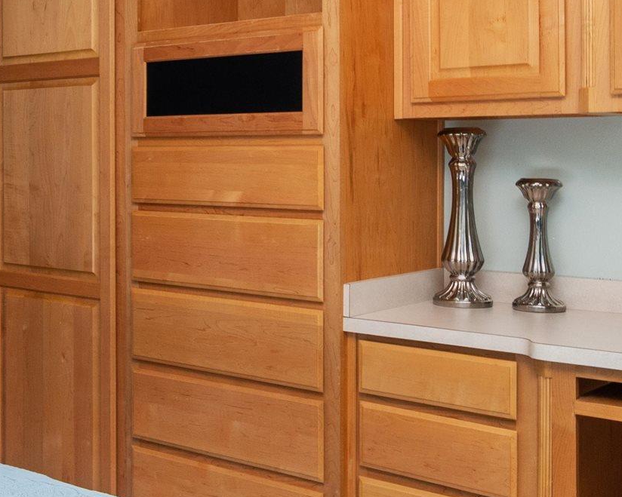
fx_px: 1063
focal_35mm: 58
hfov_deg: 30.7
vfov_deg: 26.2
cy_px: 162
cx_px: 29
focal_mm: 11
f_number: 8
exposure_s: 1/10
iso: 320
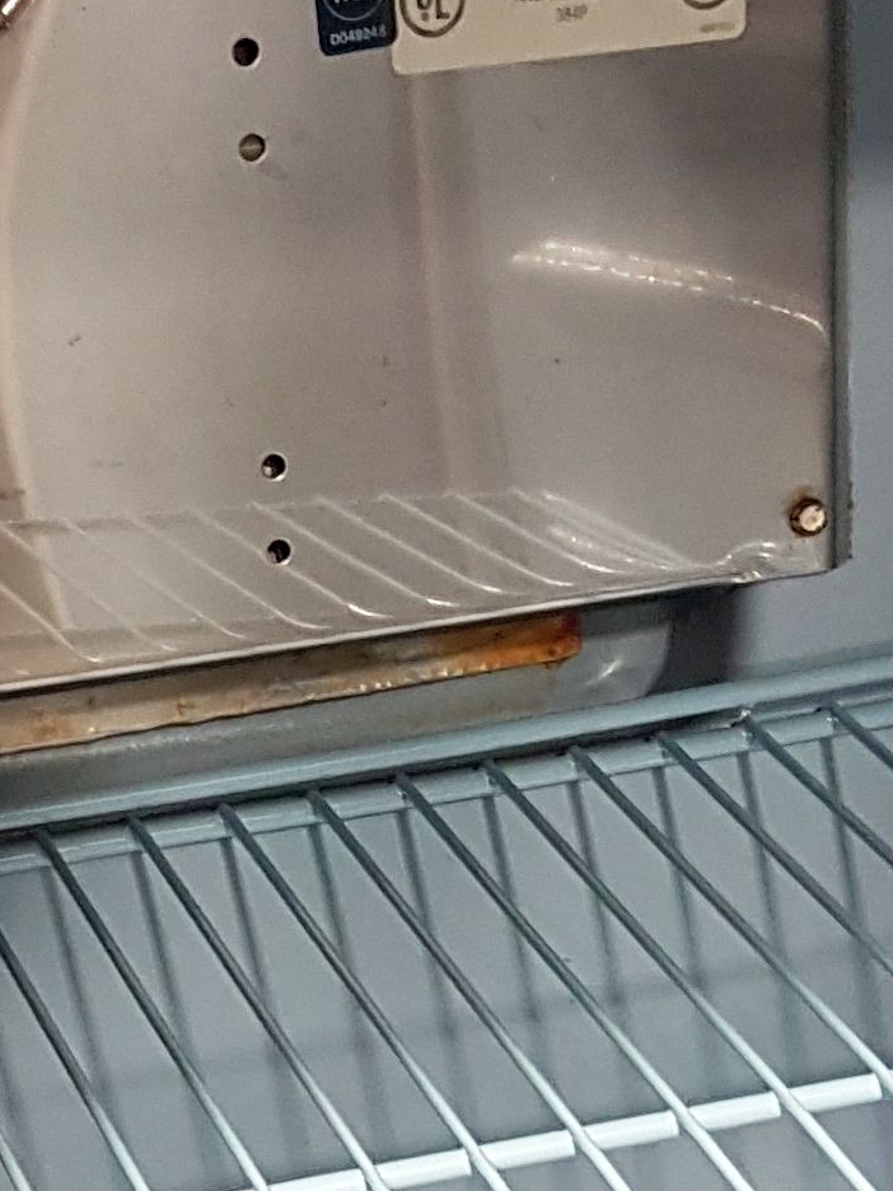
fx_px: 3852
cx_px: 262
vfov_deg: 16.9
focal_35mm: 112
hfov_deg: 13.2
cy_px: 1351
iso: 250
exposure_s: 1/17
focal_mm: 4.2
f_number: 1.7
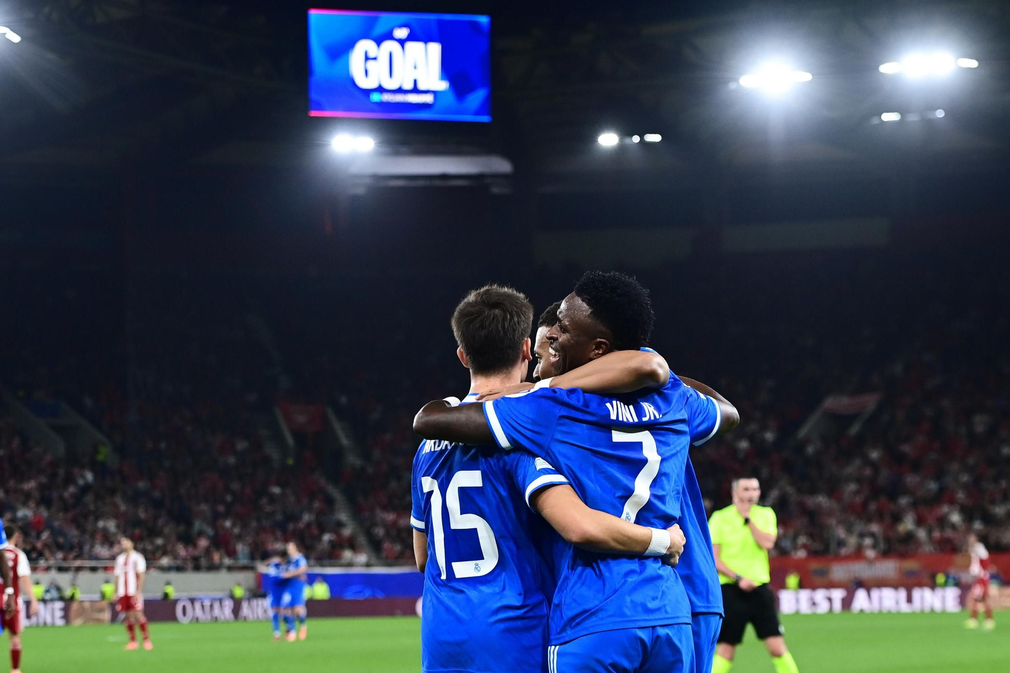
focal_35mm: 75
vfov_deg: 18.2
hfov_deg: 27.0
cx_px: 505
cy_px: 336
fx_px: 2104
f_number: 3.2
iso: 2500
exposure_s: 1/1000
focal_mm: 75
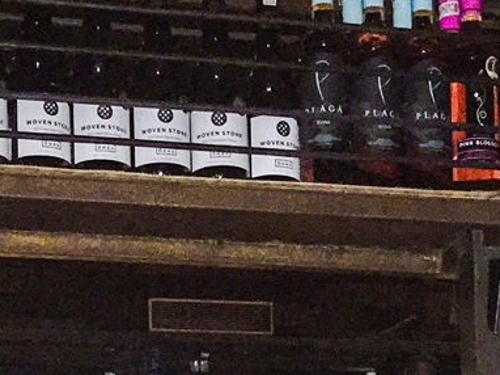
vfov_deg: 11.1
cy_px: 690
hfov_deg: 15.9
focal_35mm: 124
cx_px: 204
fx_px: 1790
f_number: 2.2
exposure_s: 1/17
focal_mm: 4.15
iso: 250
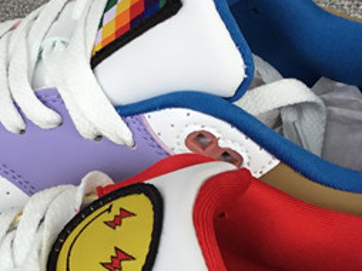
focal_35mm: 110
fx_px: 1149
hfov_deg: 17.9
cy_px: 247
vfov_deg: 13.3
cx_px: 138
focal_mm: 3.3
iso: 25
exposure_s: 1/127
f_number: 2.4
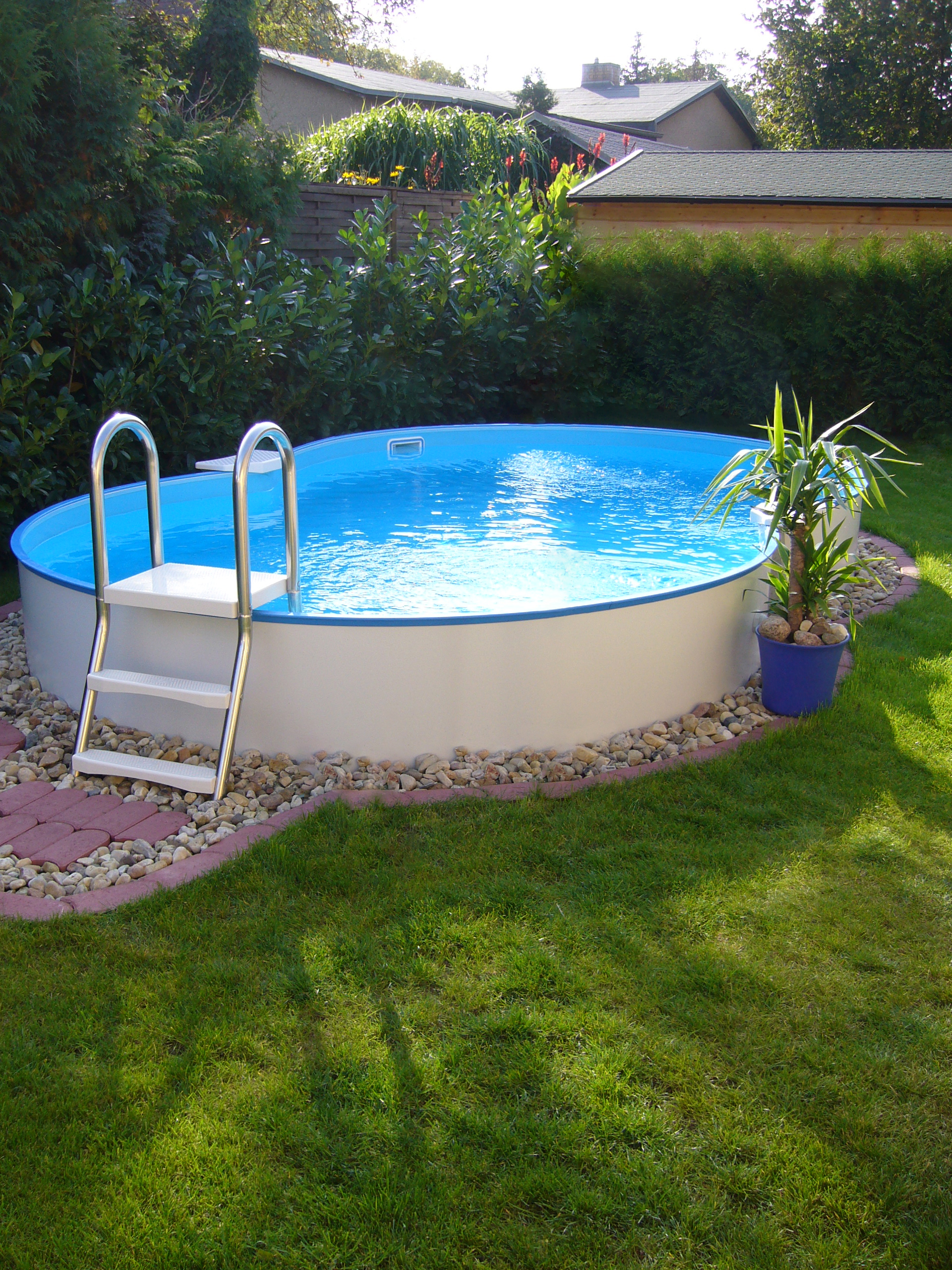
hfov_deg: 40.7
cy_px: 635
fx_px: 1283
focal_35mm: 35
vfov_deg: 52.6
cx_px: 476
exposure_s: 1/400
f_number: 2.8
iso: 80
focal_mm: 5.8
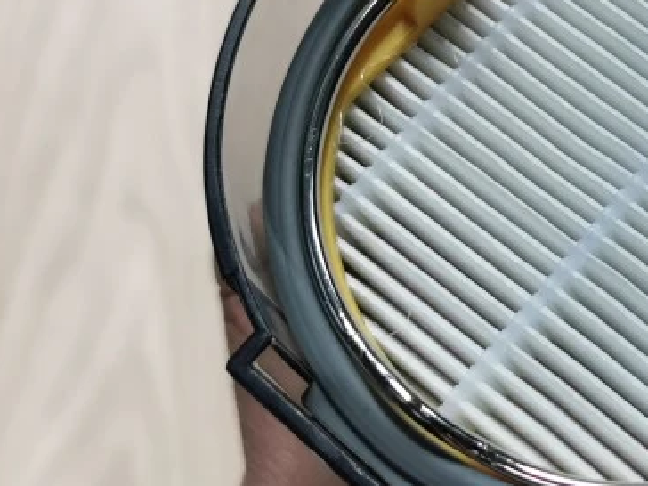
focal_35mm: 90
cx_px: 646
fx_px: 1685
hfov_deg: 21.0
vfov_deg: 16.4
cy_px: 141
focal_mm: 5.56
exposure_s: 1/521
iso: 50
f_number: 1.6
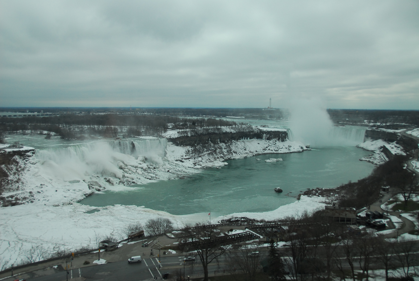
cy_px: 140
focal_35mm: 33
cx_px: 210
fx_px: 385
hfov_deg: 57.2
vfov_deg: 40.1
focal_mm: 22
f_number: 3.8
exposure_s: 1/2000
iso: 400
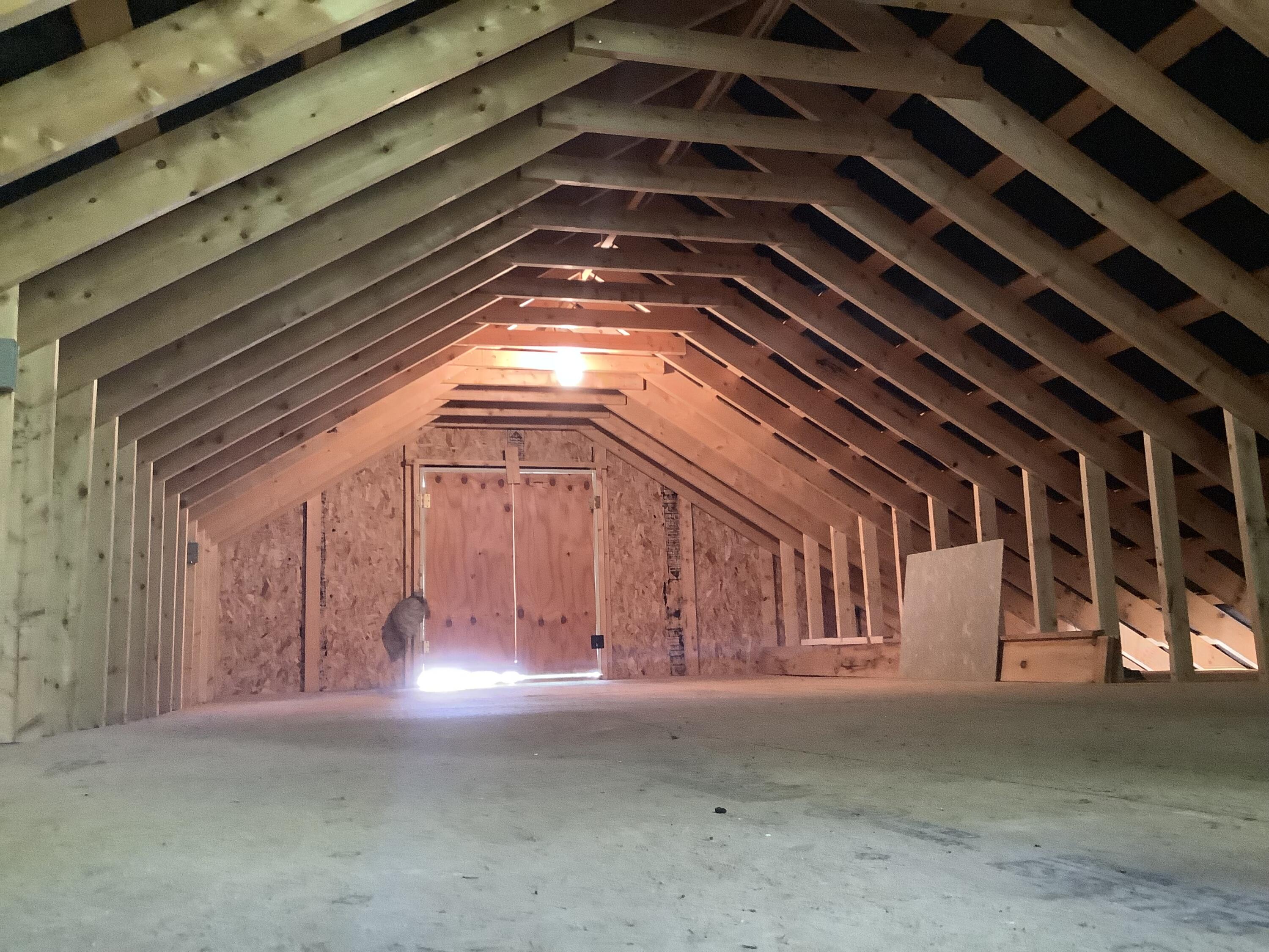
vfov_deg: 45.4
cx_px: 634
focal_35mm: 31
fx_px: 1136
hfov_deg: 58.4
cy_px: 476
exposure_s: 1/25
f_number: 2.4
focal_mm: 3.3
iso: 640
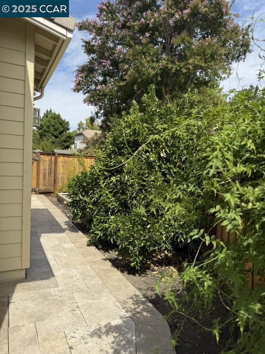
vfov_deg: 71.6
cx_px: 132
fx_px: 245
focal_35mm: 24
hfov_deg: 56.8
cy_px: 177
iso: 80
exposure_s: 1/3953
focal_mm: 6.76
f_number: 1.78
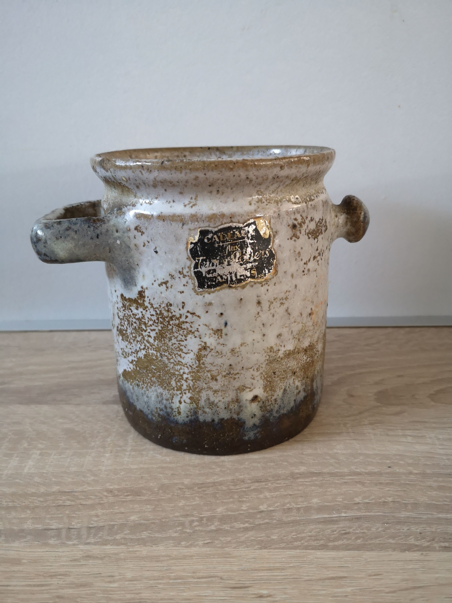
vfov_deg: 65.3
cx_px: 226
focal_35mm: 27
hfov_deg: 51.4
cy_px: 302
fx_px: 470
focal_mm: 3.95
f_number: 1.8
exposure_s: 1/33.3
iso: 400
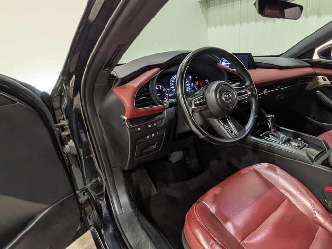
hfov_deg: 75.9
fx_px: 201
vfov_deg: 63.3
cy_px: 134
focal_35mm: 21
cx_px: 227
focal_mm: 1.83
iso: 55
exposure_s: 1/25
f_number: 2.2
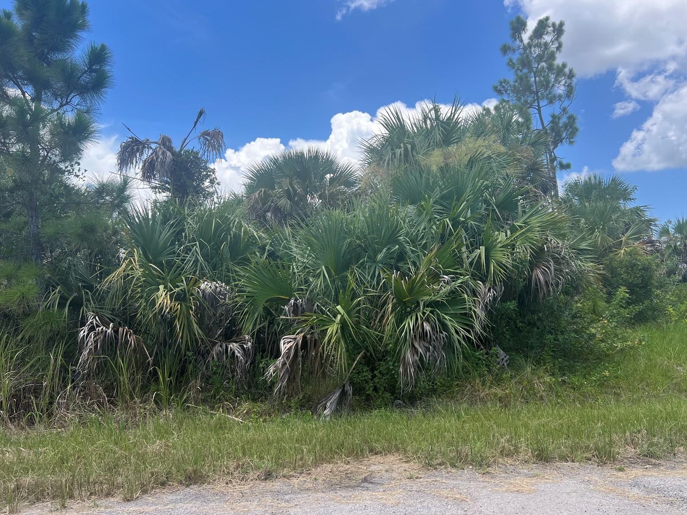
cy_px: 258
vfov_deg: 51.4
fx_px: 536
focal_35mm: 27
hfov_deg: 65.3
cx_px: 356
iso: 50
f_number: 1.5
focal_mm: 5.7
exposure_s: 1/2299
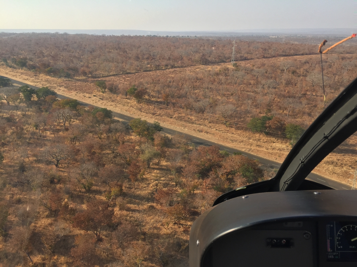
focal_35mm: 29
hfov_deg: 61.7
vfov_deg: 48.2
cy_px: 134
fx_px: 299
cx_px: 178
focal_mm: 4.15
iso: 32
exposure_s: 1/791
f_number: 2.2
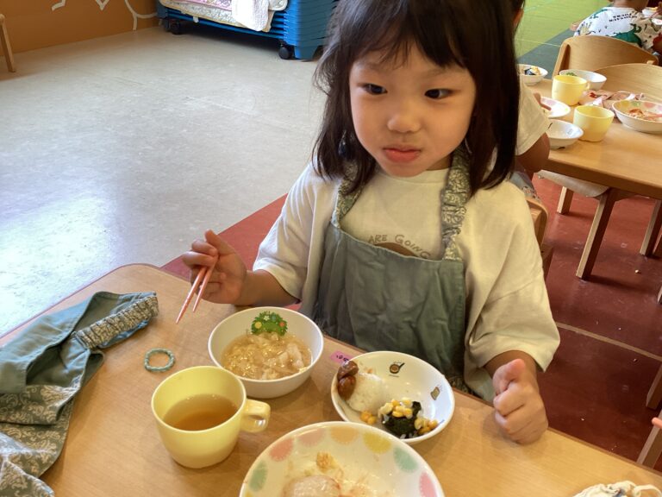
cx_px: 331
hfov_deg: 58.4
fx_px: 593
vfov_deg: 45.4
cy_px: 248
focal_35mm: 31
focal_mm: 3.3
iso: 50
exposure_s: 1/50
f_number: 2.4
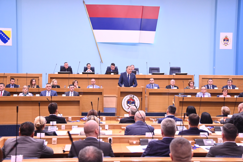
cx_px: 120
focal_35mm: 53
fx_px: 358
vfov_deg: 25.5
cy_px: 82
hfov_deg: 37.5
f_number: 4
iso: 5000
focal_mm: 48
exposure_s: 1/200
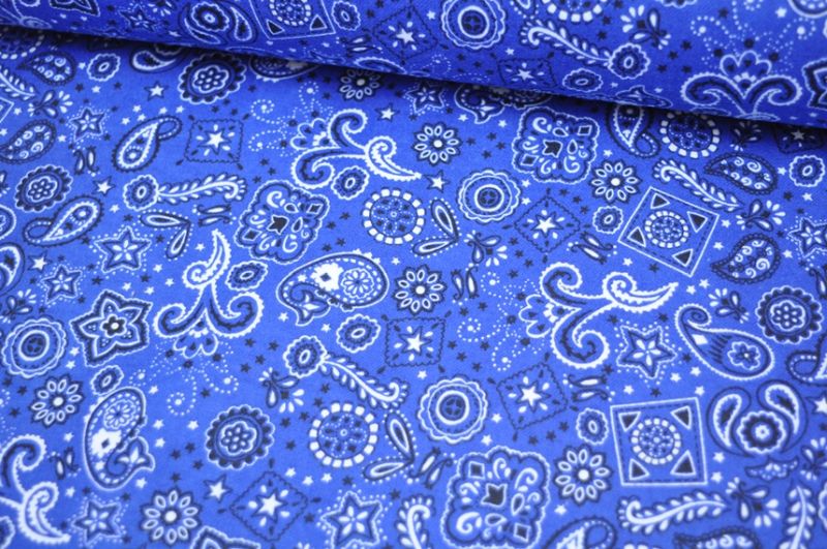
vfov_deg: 25.7
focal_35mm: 52
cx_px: 414
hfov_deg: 37.9
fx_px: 1204
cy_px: 274
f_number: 4.5
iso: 720
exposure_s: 1/60
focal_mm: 35
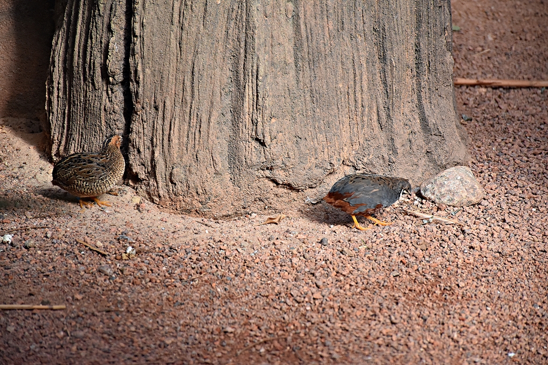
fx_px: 3197
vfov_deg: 6.5
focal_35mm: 210
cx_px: 274
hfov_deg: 9.8
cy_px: 182
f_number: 5.6
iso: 1400
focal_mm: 140
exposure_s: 1/500
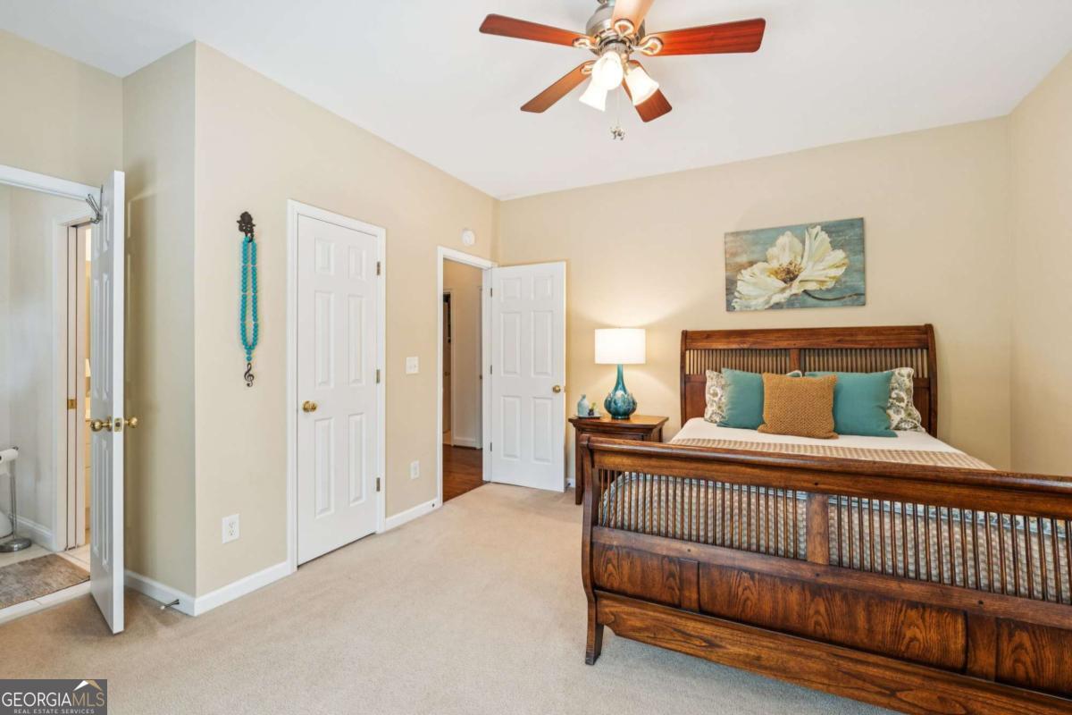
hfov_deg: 96.7
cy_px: 358
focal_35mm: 16
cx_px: 536
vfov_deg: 73.7
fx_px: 476
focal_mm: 16
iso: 400
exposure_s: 1/13
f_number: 8
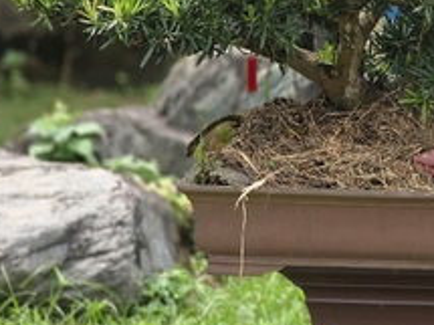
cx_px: 438
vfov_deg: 9.6
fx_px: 1930
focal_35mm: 154
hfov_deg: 12.7
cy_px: 24
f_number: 2.4
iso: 50
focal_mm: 7.9
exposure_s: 1/417
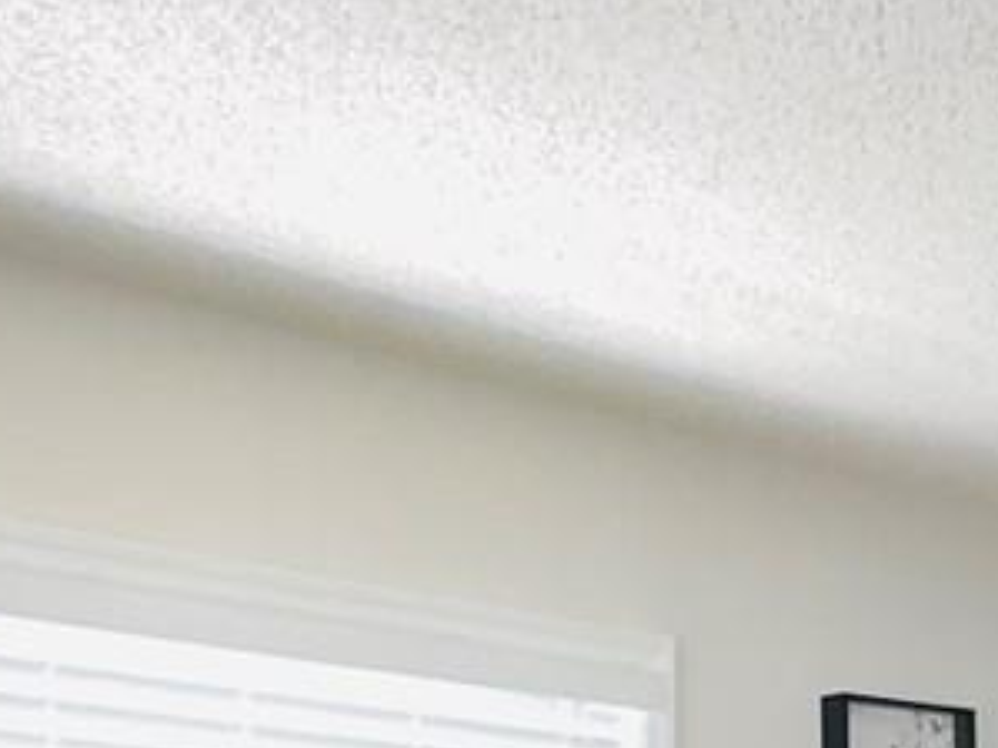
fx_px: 2161
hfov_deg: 24.4
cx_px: 1075
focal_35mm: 75
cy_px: 1381
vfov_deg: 16.2
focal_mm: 2.22
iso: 500
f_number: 2.2
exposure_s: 1/60
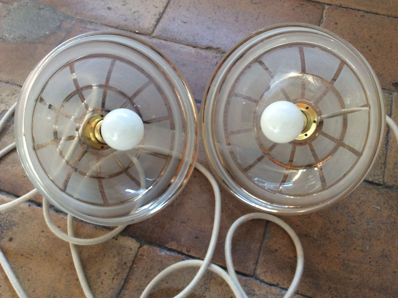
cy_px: 149
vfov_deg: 44.1
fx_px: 367
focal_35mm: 32
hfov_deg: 56.9
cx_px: 199
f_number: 2.4
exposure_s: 1/25
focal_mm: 3.3
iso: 125
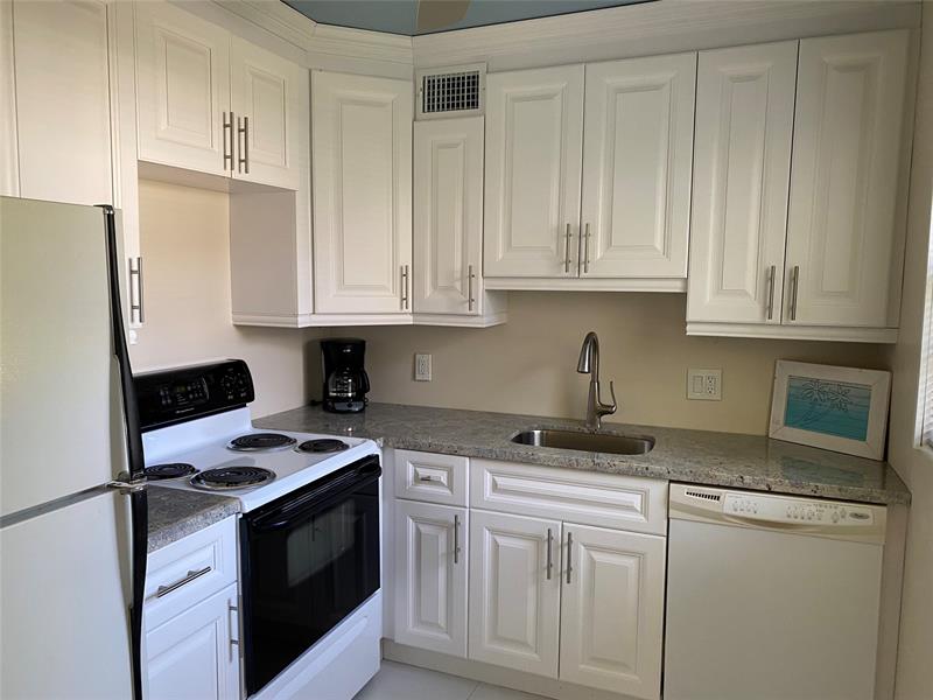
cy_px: 350
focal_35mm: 26
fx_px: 701
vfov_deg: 53.1
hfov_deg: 67.3
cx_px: 466
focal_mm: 4.25
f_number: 1.8
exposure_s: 1/92
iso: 125
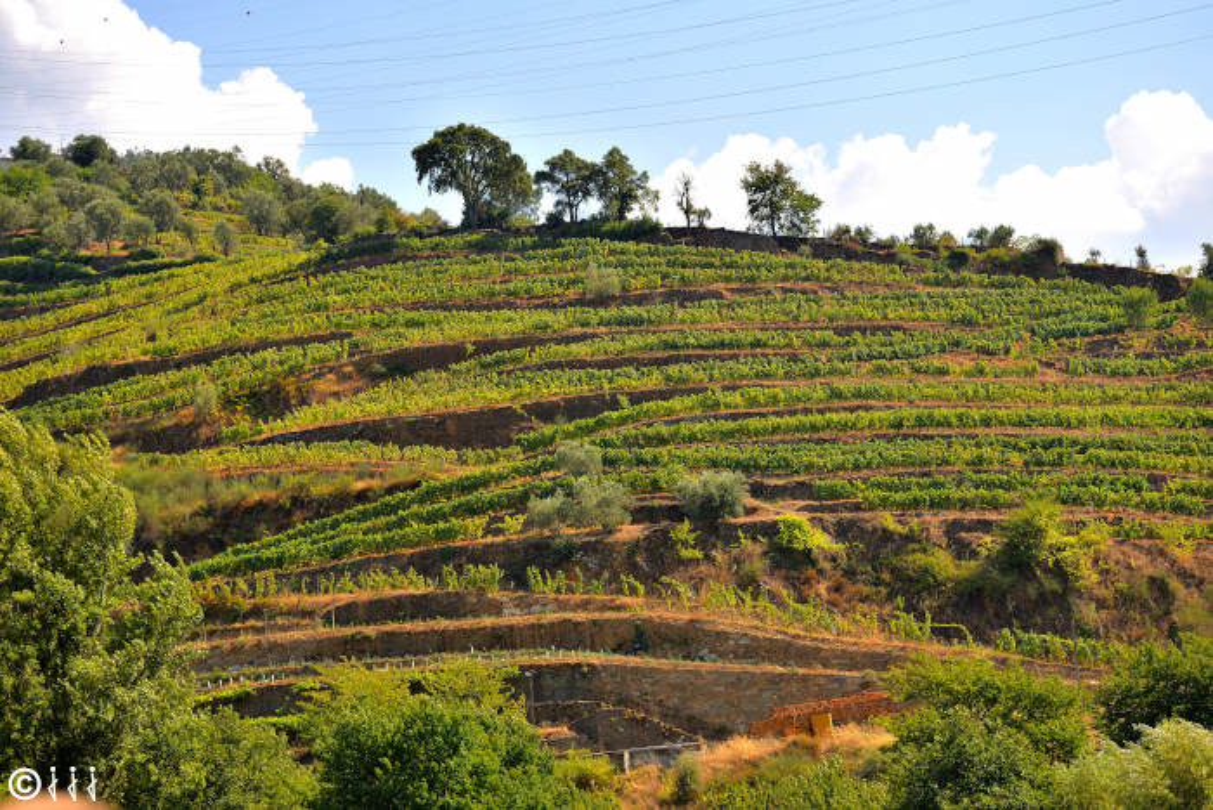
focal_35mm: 92
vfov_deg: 14.9
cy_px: 405
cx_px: 606
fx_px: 3100
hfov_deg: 22.1
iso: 100
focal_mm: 92
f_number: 3.5
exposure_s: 1/200
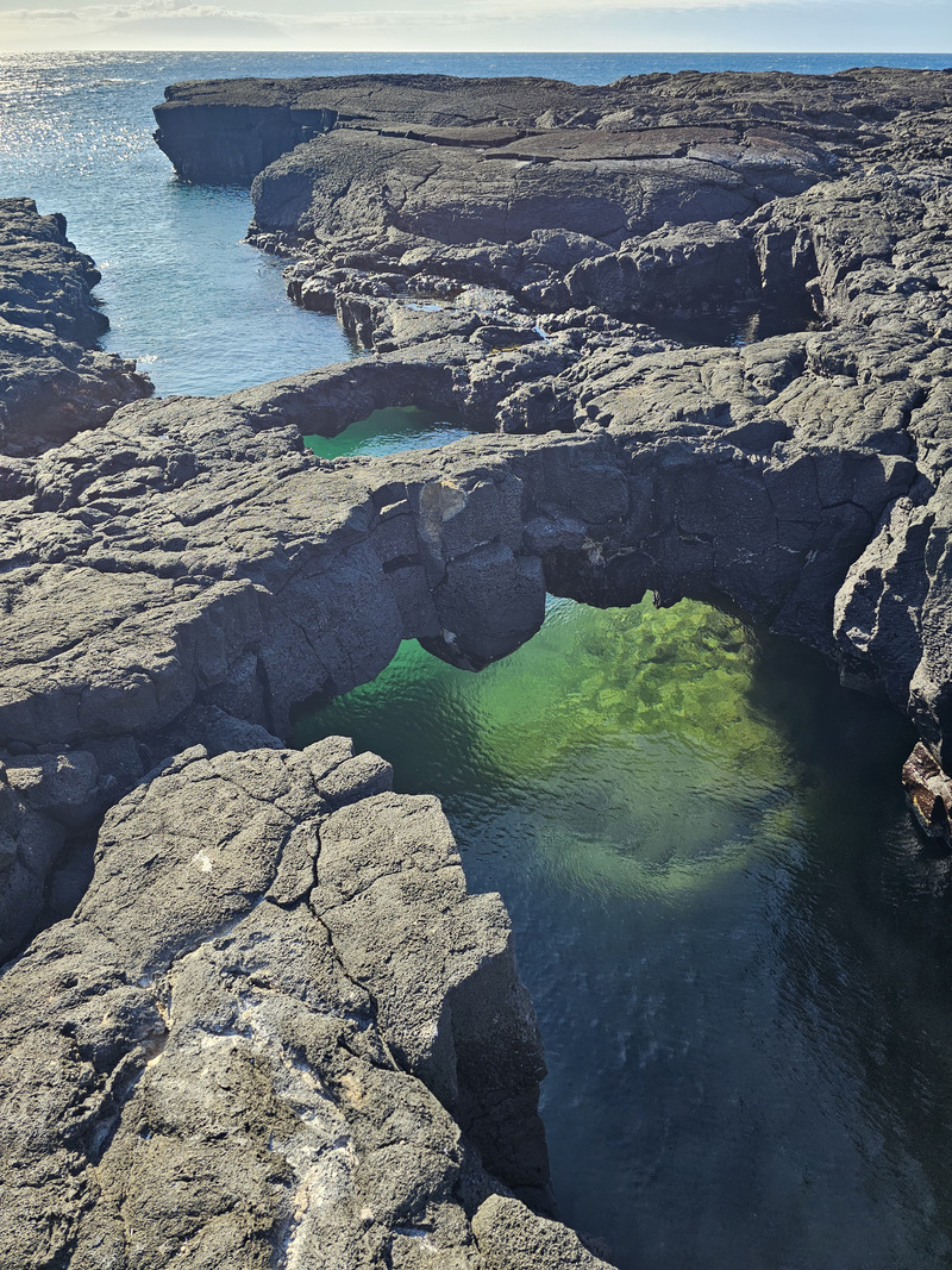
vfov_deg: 73.9
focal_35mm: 23
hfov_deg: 58.9
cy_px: 635
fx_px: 844
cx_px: 476
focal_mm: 6.3
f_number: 1.7
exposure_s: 1/244
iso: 10
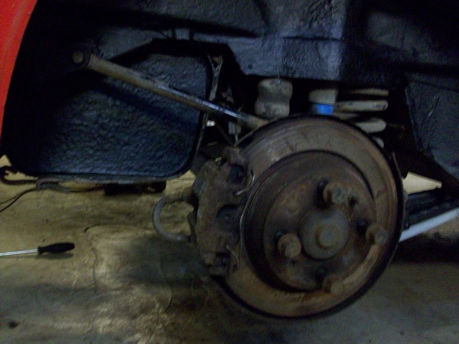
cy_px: 172
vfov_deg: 41.8
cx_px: 230
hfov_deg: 54.0
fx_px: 451
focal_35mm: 34
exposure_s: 1/8
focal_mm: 5.7
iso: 320
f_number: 2.8
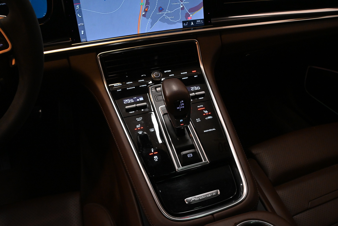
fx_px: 430
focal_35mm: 46
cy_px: 113
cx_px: 169
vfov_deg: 29.4
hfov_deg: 43.0
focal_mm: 30.5
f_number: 7.1
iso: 3200
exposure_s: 1/200
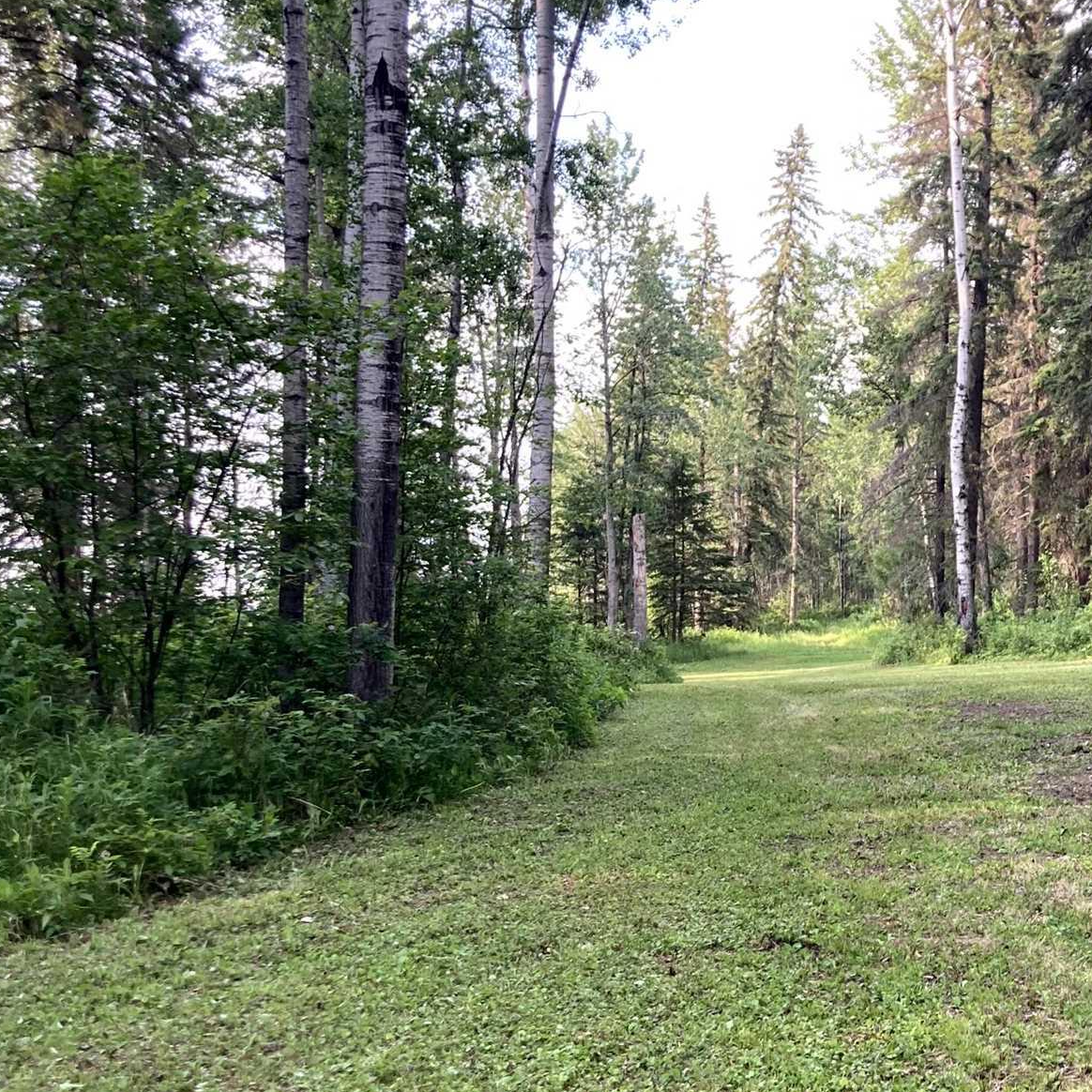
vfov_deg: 34.5
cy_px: 670
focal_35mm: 49
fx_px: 1749
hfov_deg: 34.3
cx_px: 744
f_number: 1.8
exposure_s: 1/120
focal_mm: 3.99
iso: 32
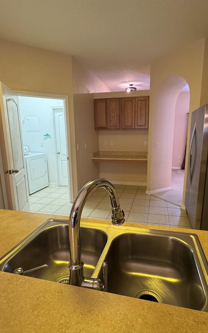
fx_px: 181
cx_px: 115
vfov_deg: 85.1
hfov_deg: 59.5
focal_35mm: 20
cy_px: 167
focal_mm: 2.22
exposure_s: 1/60
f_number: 2.2
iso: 320
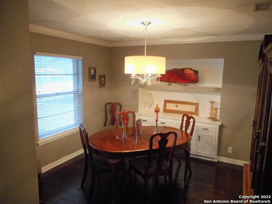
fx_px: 196
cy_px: 102
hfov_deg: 69.4
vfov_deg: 54.9
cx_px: 136
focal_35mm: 25
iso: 400
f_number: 3.7
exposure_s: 1/20
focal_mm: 4.5
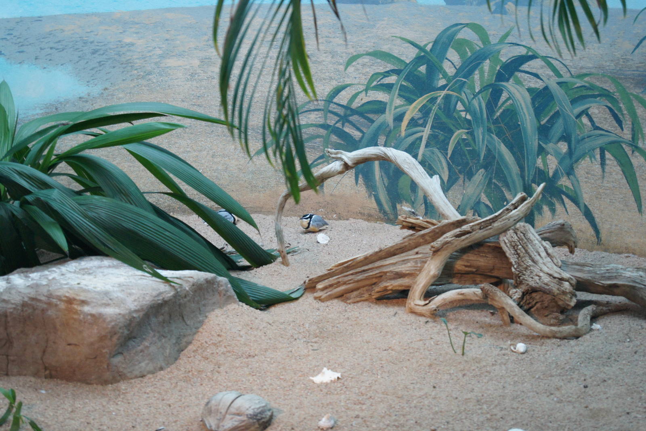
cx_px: 323
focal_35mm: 82
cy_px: 216
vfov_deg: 16.6
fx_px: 1480
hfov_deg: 24.6
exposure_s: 1/80
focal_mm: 55
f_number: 5.6
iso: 1600
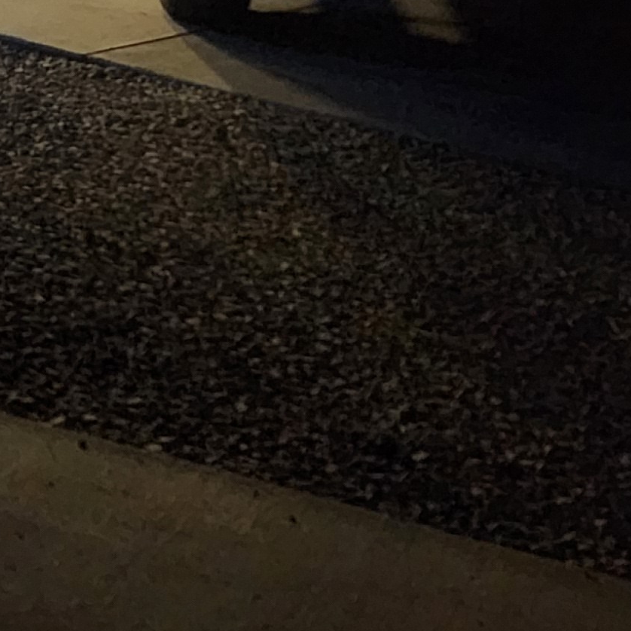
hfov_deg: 15.9
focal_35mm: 97
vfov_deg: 16.1
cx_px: -412
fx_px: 2000
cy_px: -379
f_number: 1.8
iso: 1250
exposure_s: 1/24
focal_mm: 5.4
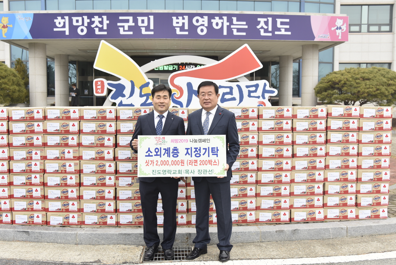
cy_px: 126
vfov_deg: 34.2
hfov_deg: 49.5
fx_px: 429
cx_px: 187
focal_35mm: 39
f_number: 4.5
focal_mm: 34
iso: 320
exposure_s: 1/125
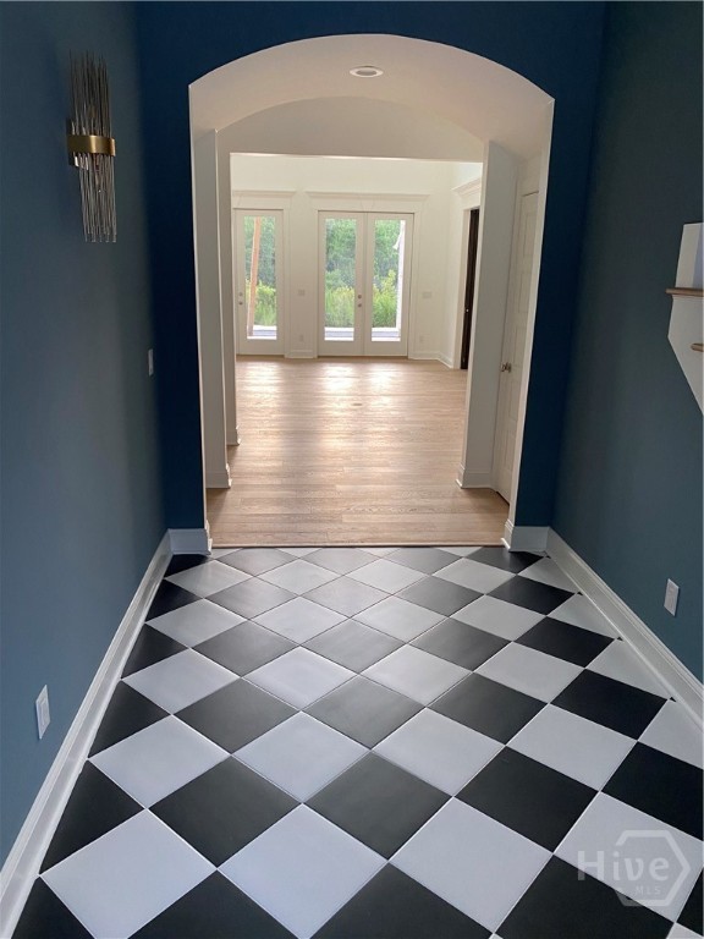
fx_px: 705
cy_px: 470
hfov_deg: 53.1
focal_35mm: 26
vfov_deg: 67.3
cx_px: 352
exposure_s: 1/60
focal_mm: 4.25
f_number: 1.8
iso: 160
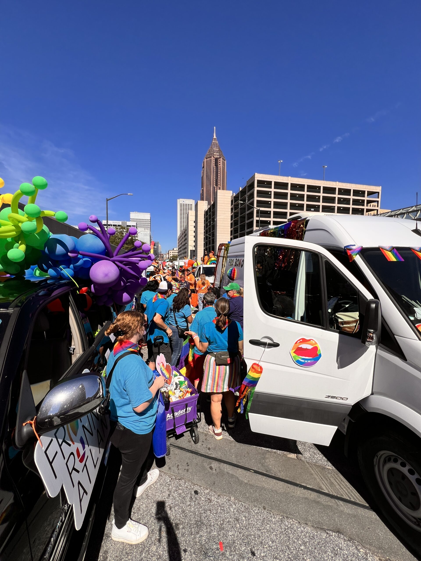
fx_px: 211
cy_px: 280
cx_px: 210
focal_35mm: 13
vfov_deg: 106.2
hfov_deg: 89.9
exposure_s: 1/2538
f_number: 1.8
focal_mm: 1.57
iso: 32
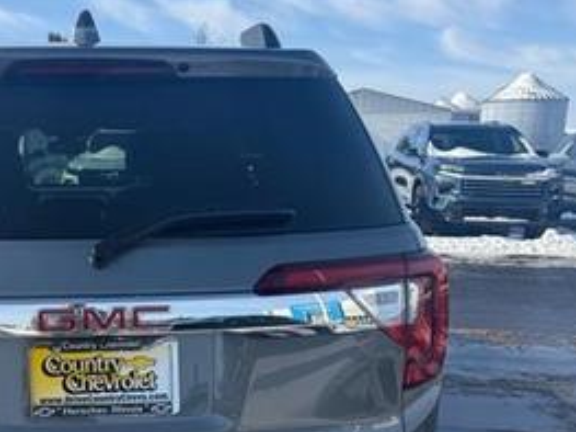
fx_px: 765
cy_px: 340
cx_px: 110
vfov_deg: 30.8
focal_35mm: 46
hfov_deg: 39.5
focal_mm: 6.76
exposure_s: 1/5319
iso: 80
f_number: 1.78
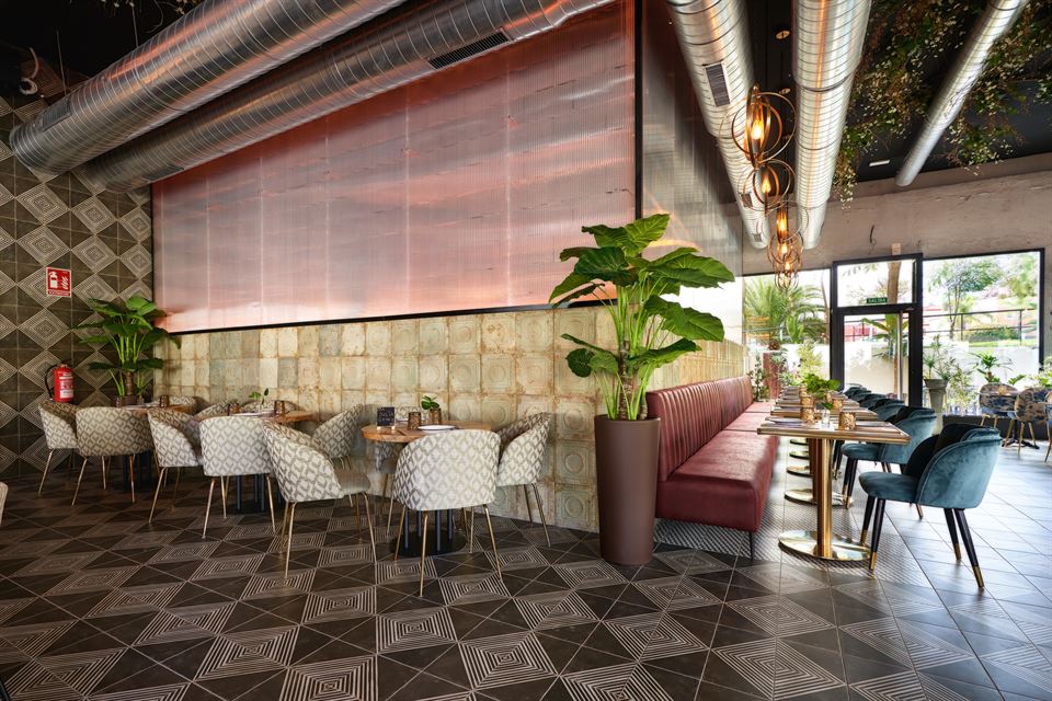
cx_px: 526
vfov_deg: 73.7
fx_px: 468
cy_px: 350
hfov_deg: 96.7
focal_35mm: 16
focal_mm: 16
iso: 200
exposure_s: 1/60
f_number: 8
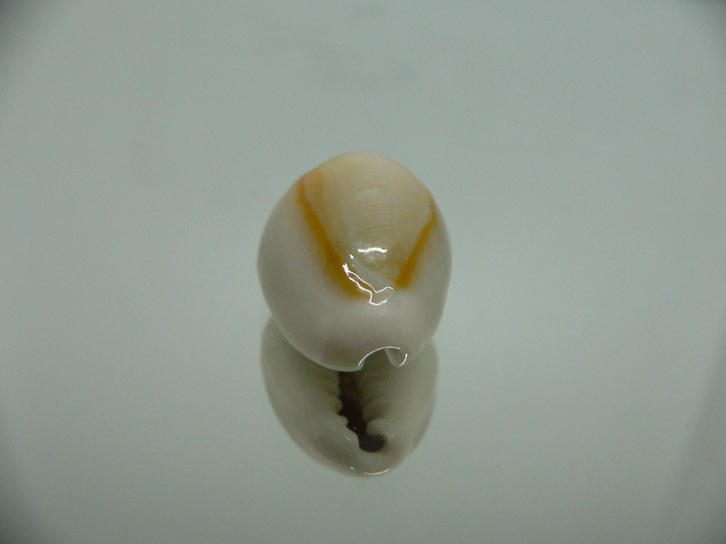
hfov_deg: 52.6
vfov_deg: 40.7
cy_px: 272
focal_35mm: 35
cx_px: 363
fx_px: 734
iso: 200
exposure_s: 1/60
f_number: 2.8
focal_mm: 4.6
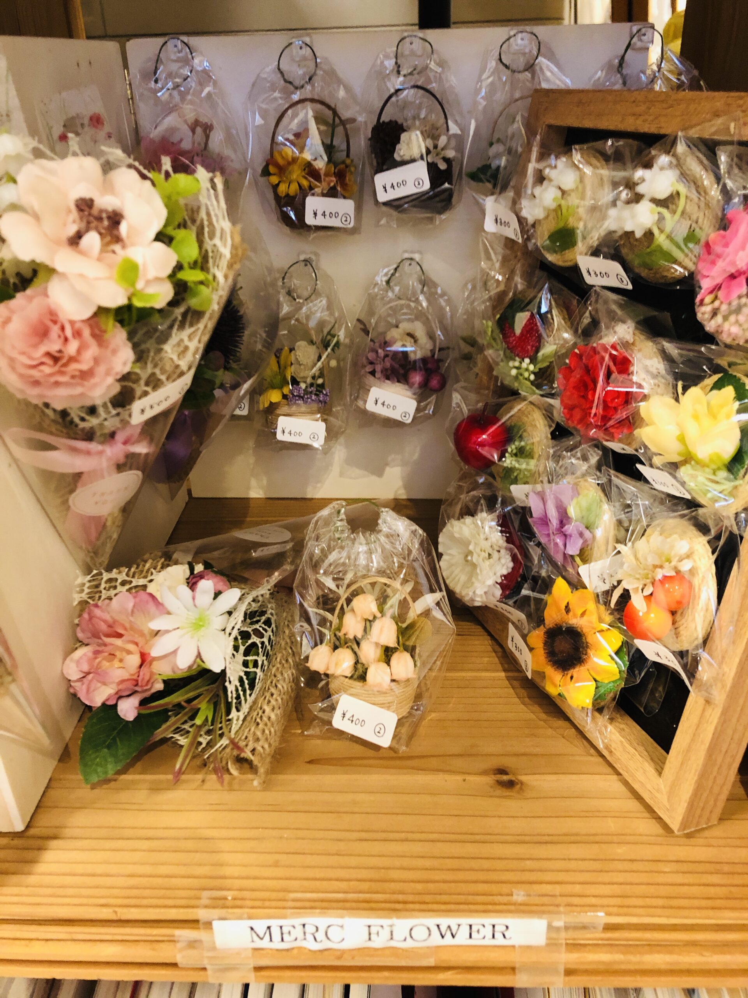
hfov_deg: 49.7
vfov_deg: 63.4
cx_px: 374
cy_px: 499
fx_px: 807
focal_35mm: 28
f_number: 1.8
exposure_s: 1/14
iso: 100
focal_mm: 3.99
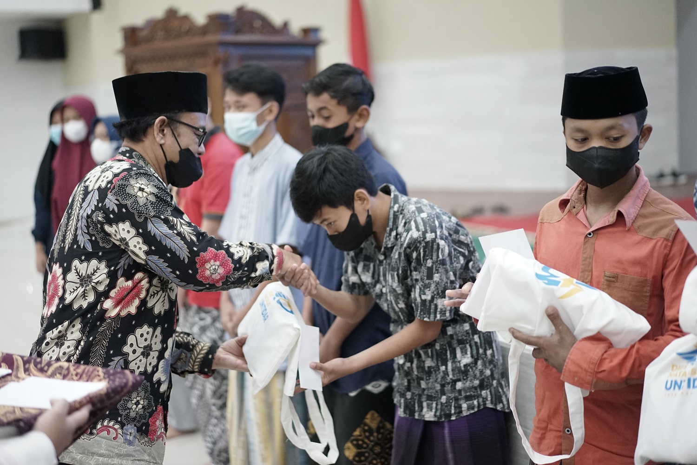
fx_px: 1065
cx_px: 348
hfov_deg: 36.2
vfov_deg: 24.6
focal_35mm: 55
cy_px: 232
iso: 3200
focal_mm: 55
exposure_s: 1/250
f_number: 1.8
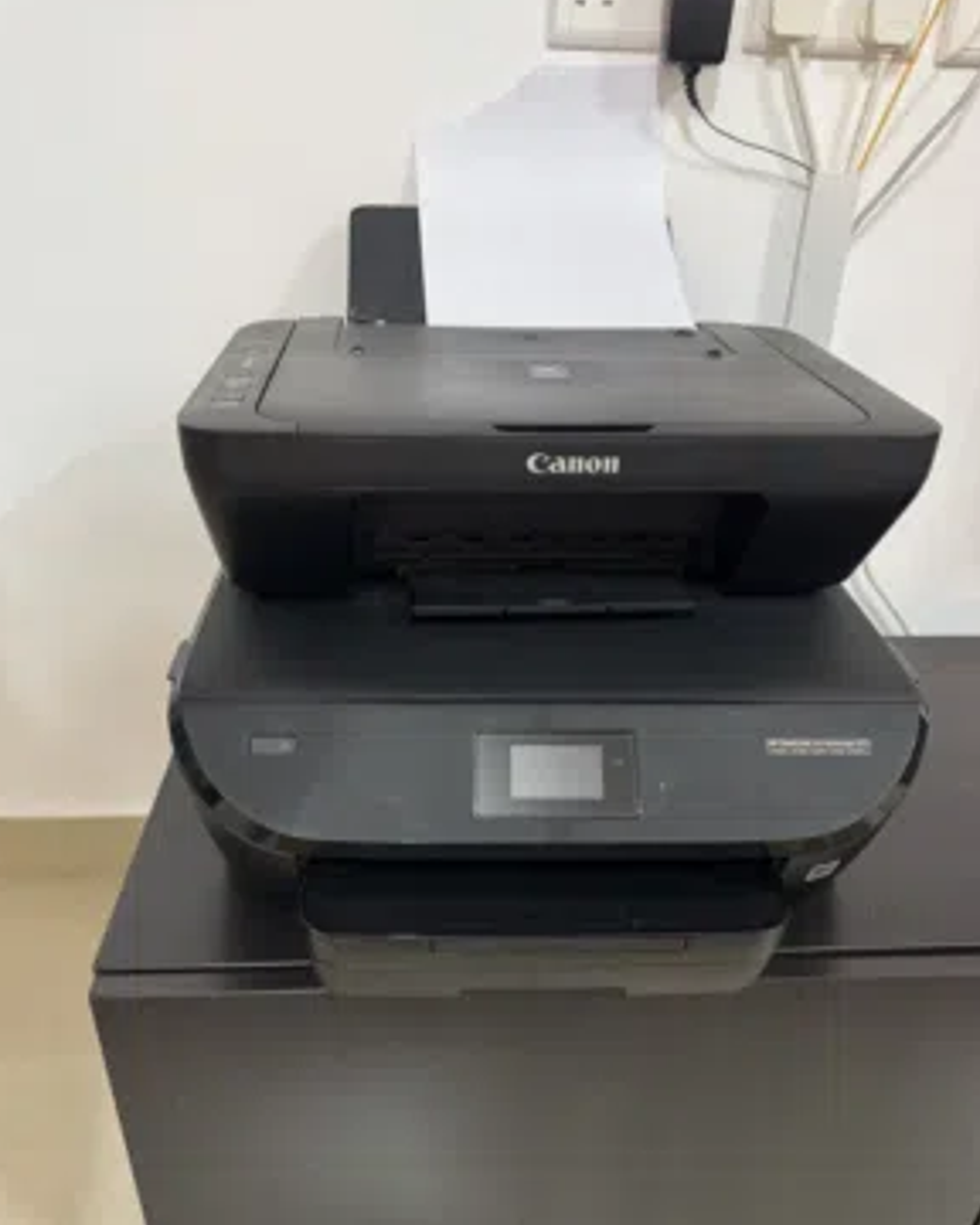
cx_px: 490
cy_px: 660
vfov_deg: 65.9
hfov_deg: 54.9
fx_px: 943
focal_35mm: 26
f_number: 1.78
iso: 640
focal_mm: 6.76
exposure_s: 1/60
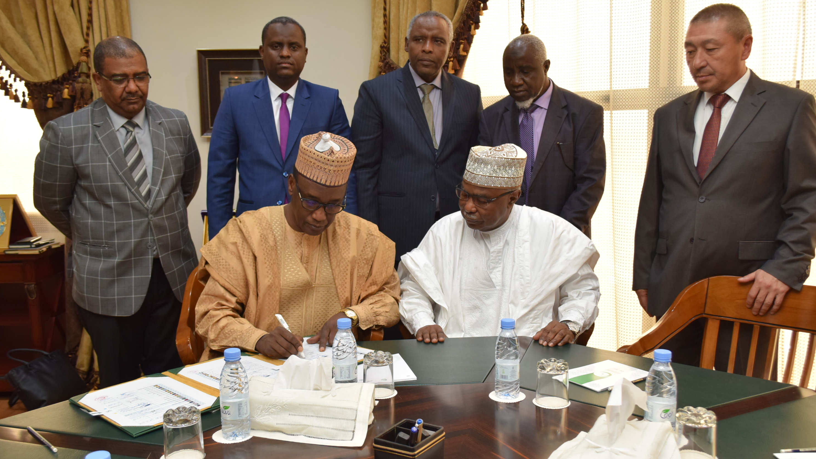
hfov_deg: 56.6
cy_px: 249
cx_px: 406
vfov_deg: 33.7
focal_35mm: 35
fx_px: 757
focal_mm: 22
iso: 800
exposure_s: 1/100
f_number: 5
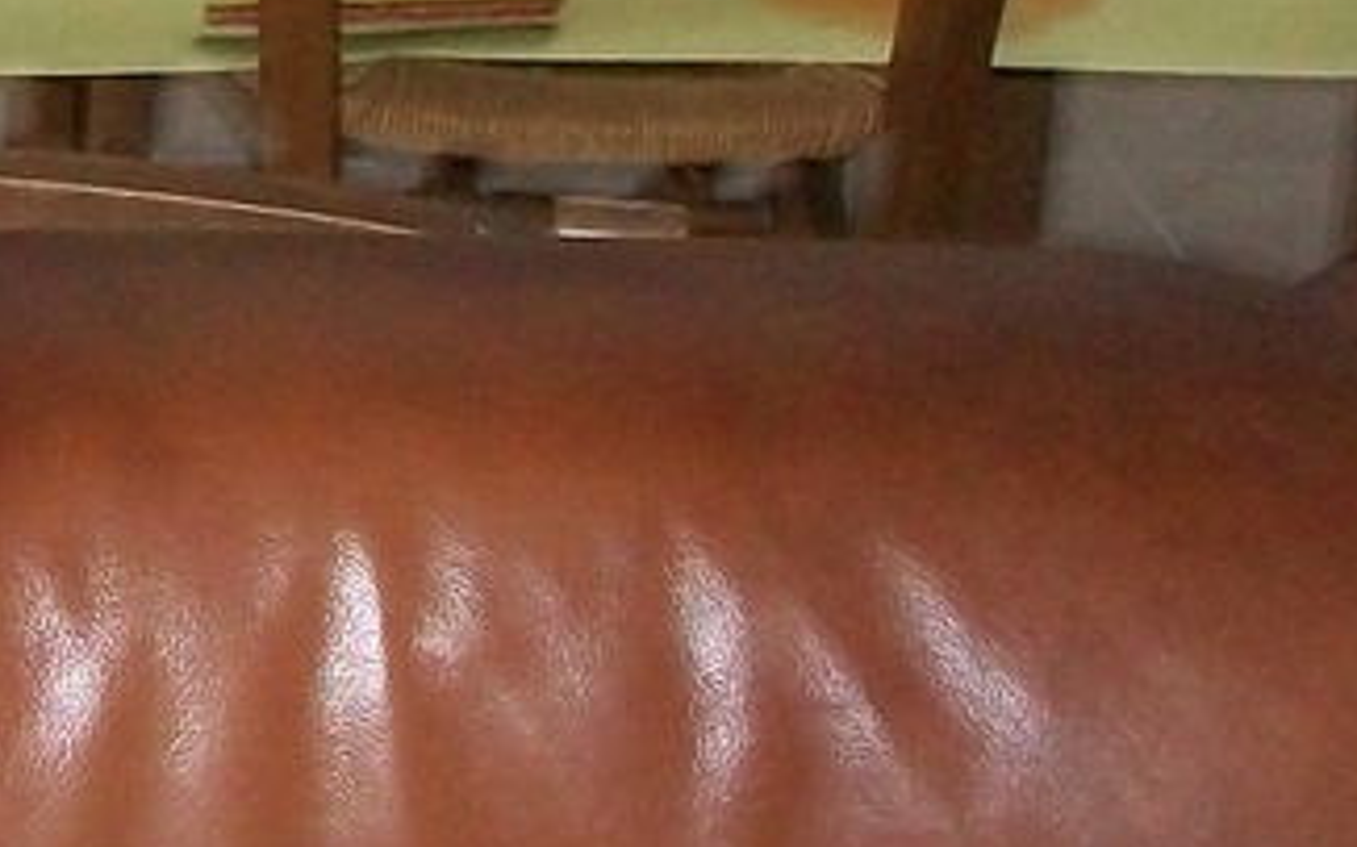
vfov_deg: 7.5
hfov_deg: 11.9
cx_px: -810
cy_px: -935
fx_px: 6175
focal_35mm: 167
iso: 200
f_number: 2.9
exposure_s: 1/60
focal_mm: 5.7
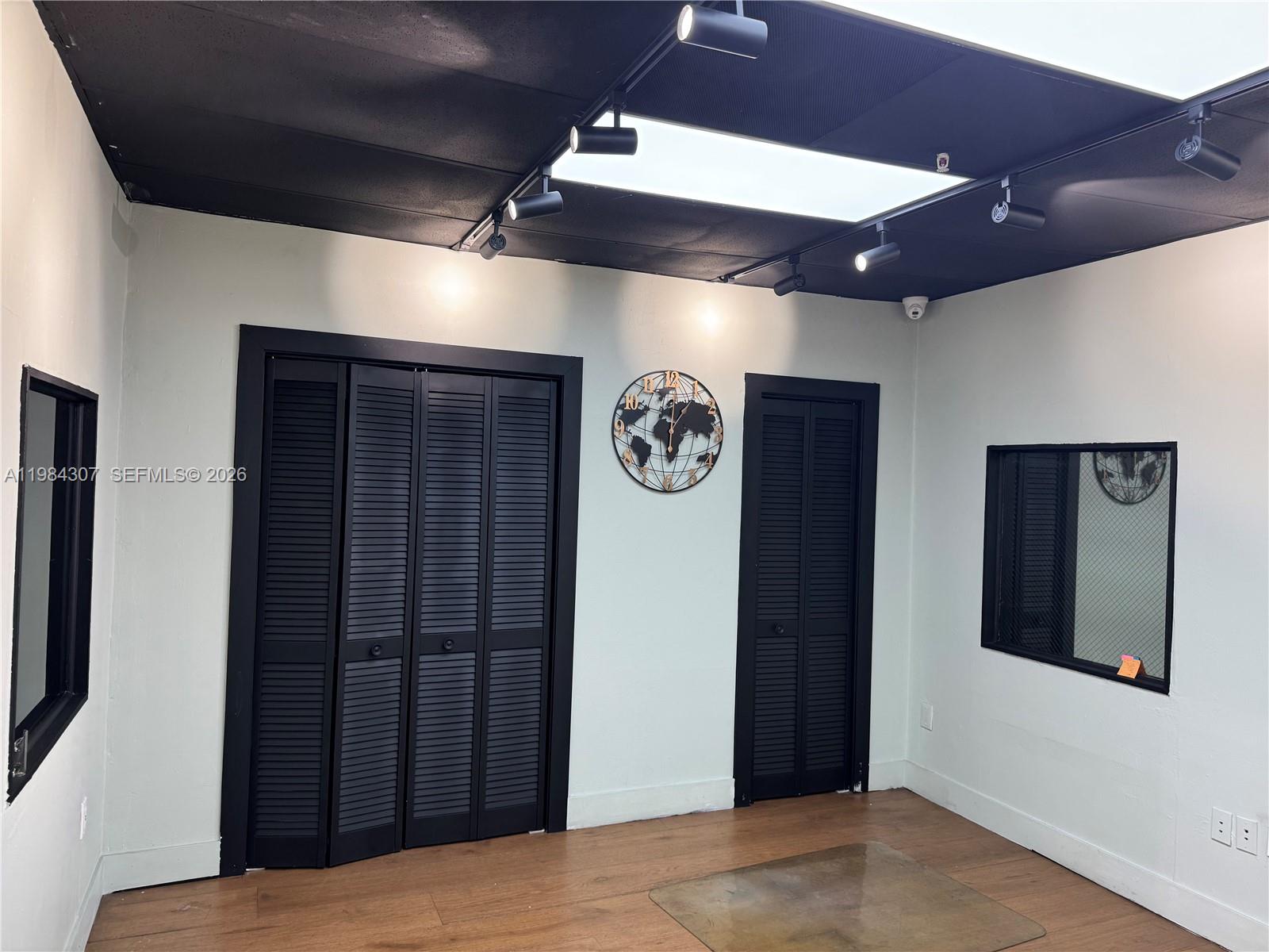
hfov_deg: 71.6
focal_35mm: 24
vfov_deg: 56.8
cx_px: 634
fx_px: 880
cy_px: 476
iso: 80
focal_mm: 6.76
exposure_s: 1/120
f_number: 1.78
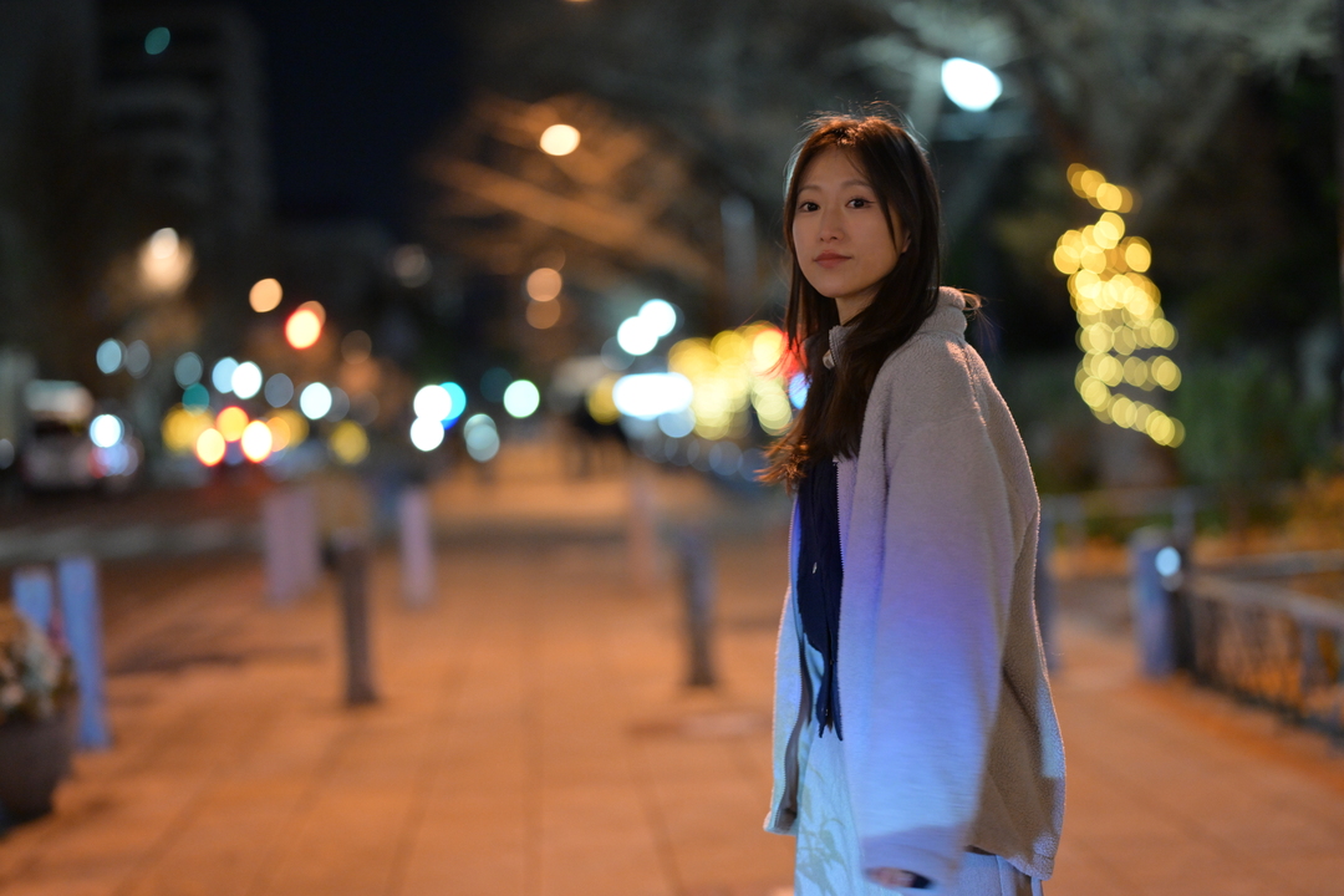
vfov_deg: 16.1
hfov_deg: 23.9
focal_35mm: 85
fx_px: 3173
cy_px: 448
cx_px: 672
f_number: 1.8
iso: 3600
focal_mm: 85
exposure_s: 1/100
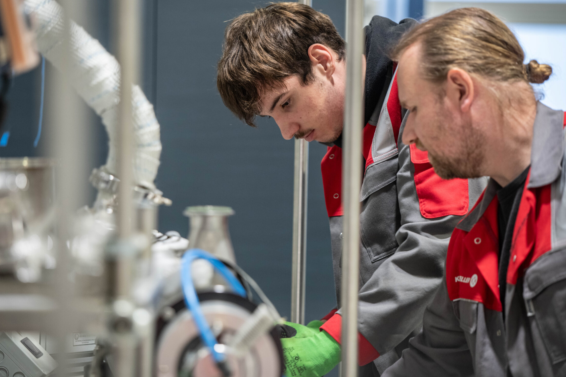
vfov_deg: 8.3
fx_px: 2610
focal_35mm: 166
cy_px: 175
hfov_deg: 12.4
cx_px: 271
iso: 800
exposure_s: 1/160
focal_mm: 150
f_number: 2.8
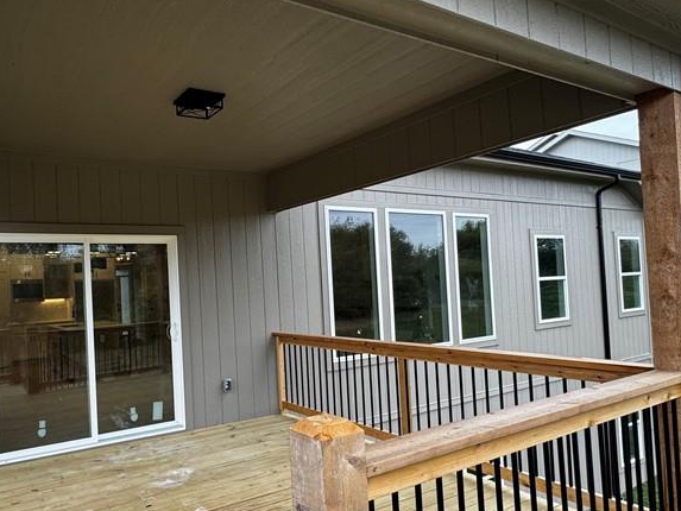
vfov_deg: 54.8
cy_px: 279
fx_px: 492
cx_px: 223
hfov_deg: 67.4
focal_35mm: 25
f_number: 2.2
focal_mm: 2.22
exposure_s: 1/120
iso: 64
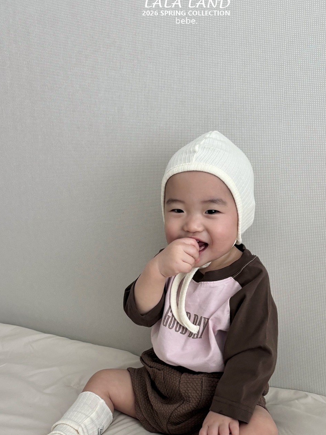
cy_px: 287
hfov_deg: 35.1
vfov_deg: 45.1
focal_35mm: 41
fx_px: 515
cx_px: 186
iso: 160
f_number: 1.6
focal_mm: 5.96
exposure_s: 1/60
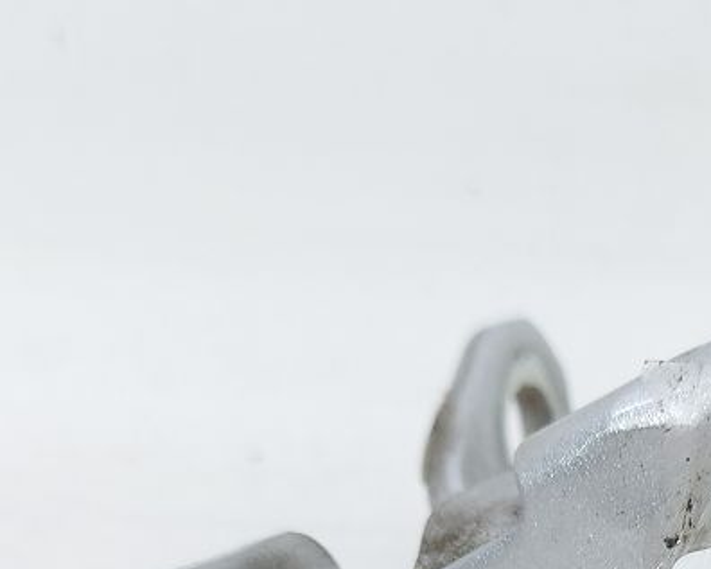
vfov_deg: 17.4
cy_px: 774
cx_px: 699
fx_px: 1726
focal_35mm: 82
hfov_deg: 22.4
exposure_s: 1/50
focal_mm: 5.23
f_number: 1.8
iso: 64
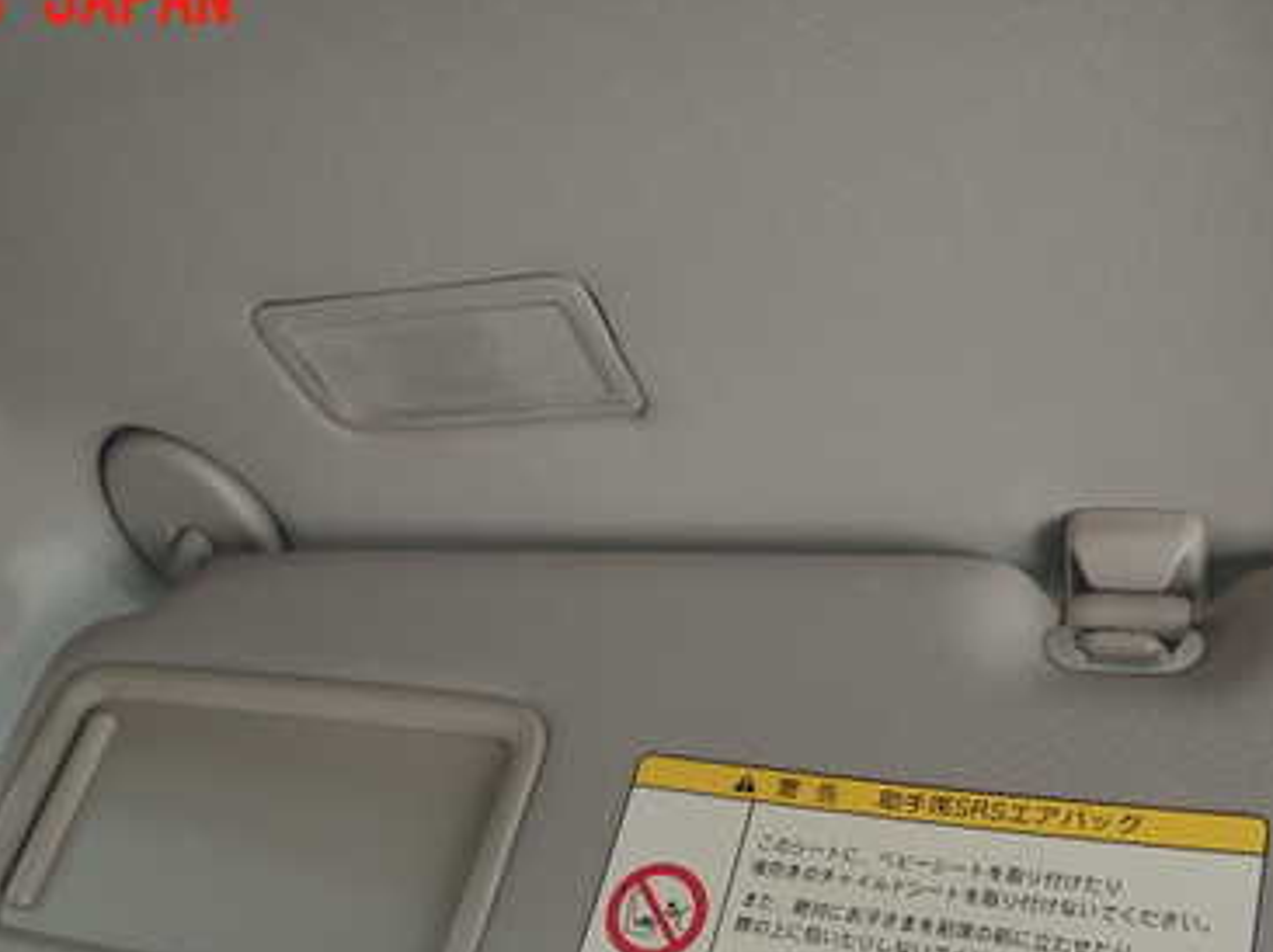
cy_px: 740
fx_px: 1507
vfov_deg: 34.2
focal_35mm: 41
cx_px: 643
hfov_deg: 45.8
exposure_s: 1/60
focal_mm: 4.5
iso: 100
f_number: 2
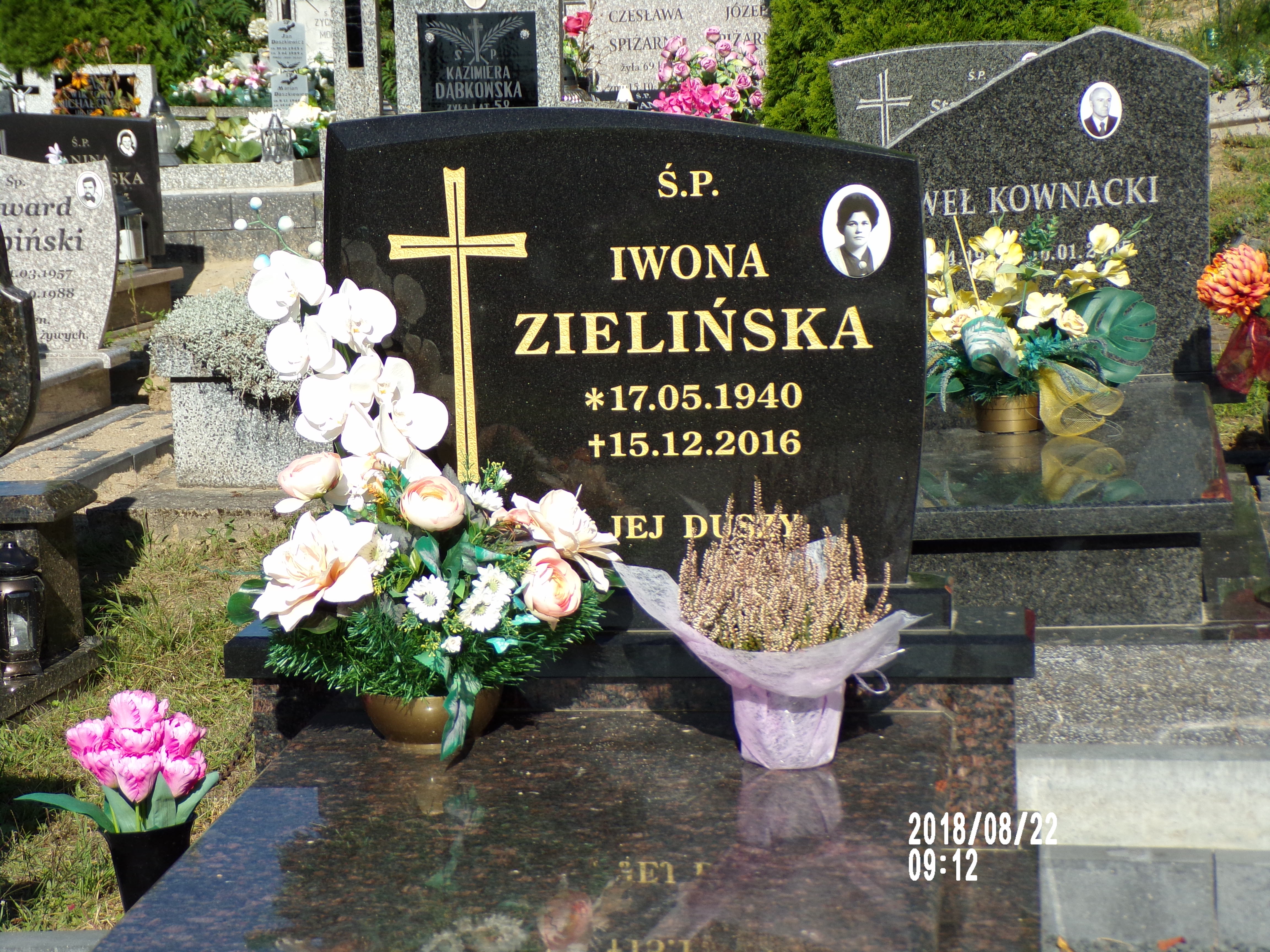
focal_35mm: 74
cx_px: 635
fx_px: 2715
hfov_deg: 26.3
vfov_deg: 19.9
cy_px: 476
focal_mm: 13.3
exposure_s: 1/750
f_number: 4.2
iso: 80
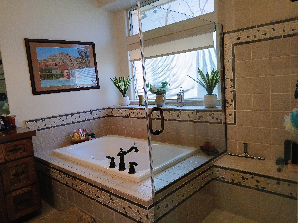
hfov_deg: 67.3
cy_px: 112
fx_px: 224
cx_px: 149
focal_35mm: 26
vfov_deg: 53.1
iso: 200
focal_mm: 3.98
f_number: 1.8
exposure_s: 1/60
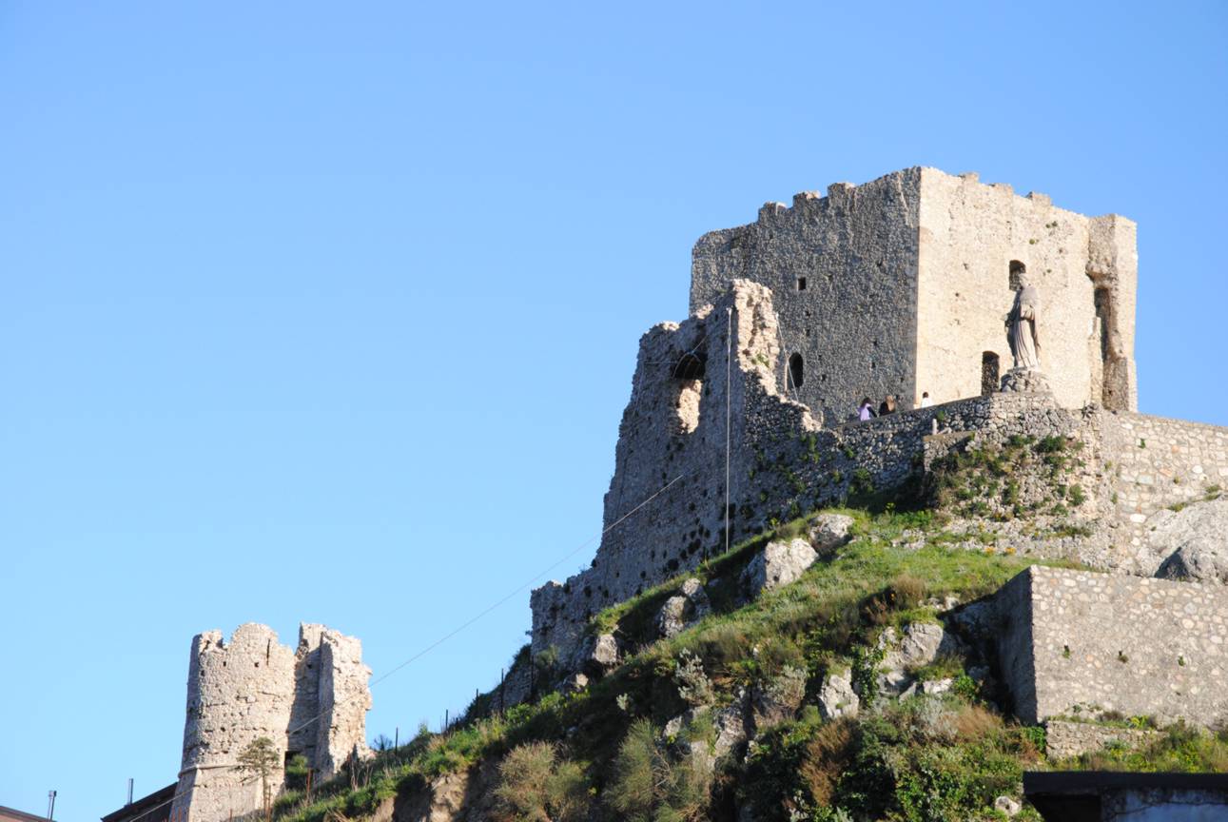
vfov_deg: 11.5
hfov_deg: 17.0
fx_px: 4098
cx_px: 614
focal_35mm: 120
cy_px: 411
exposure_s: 1/500
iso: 400
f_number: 9
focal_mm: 80
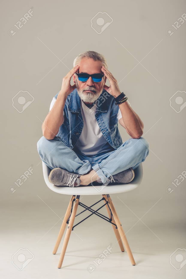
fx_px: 736
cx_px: 93
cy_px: 140
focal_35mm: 95
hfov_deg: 14.4
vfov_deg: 21.5
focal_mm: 95
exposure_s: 1/160
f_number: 4
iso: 100
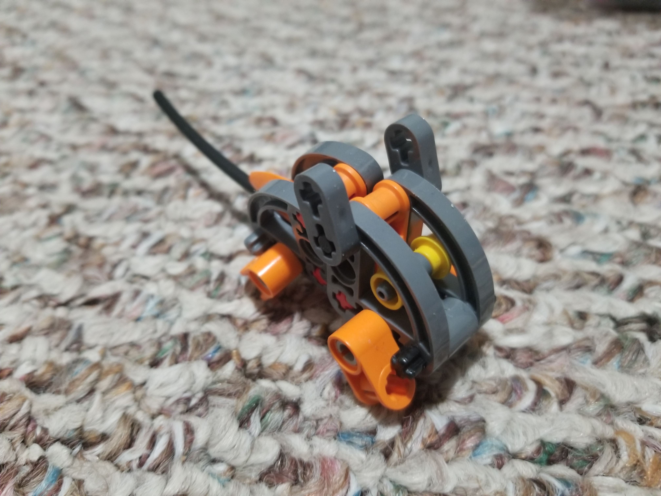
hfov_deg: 67.3
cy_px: 248
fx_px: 496
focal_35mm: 26
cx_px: 330
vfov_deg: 53.1
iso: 400
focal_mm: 4.25
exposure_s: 1/10
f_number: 1.7
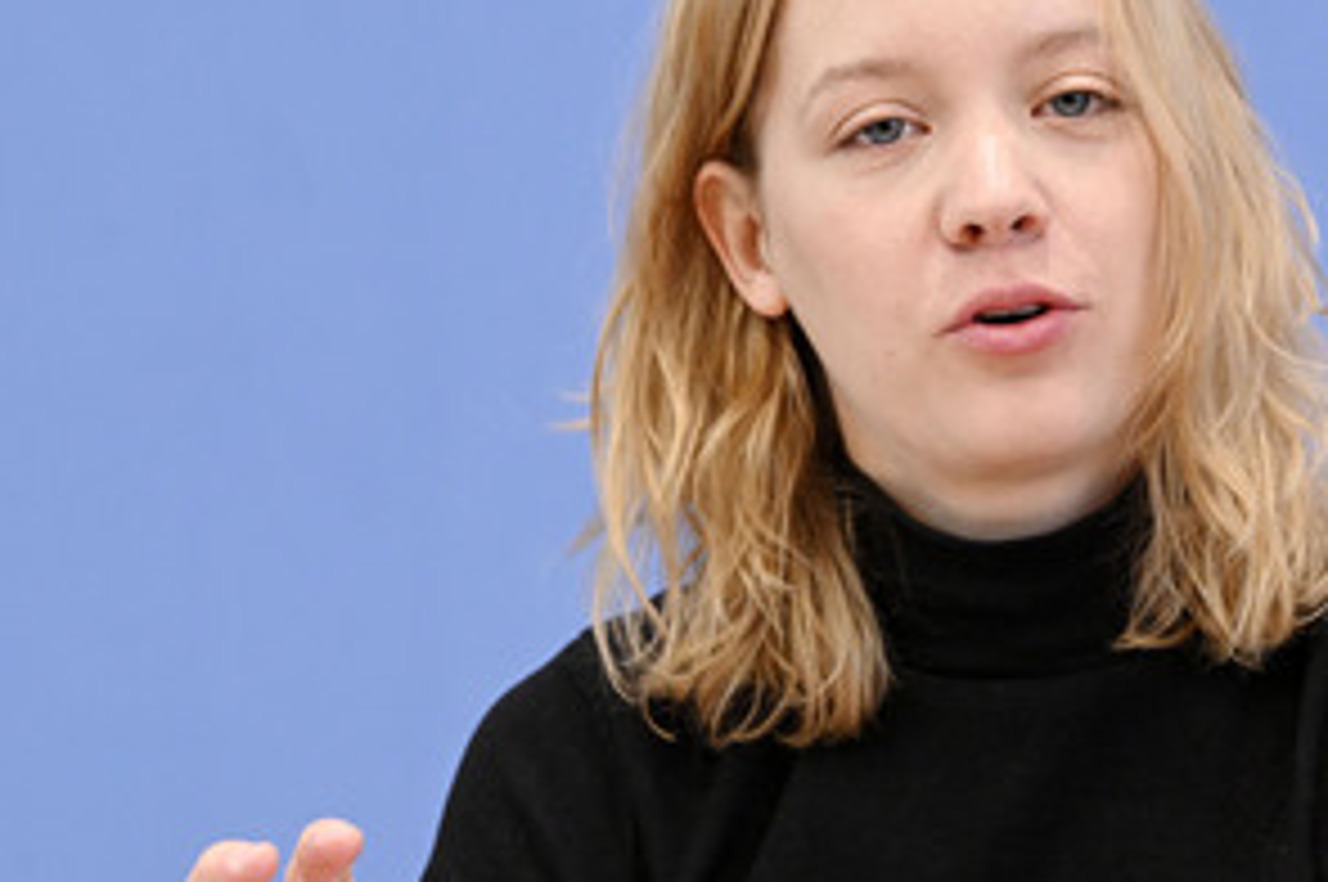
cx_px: 867
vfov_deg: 6.4
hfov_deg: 9.6
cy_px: 378
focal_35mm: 214
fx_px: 7885
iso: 5000
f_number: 6.3
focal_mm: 140
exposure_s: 1/640
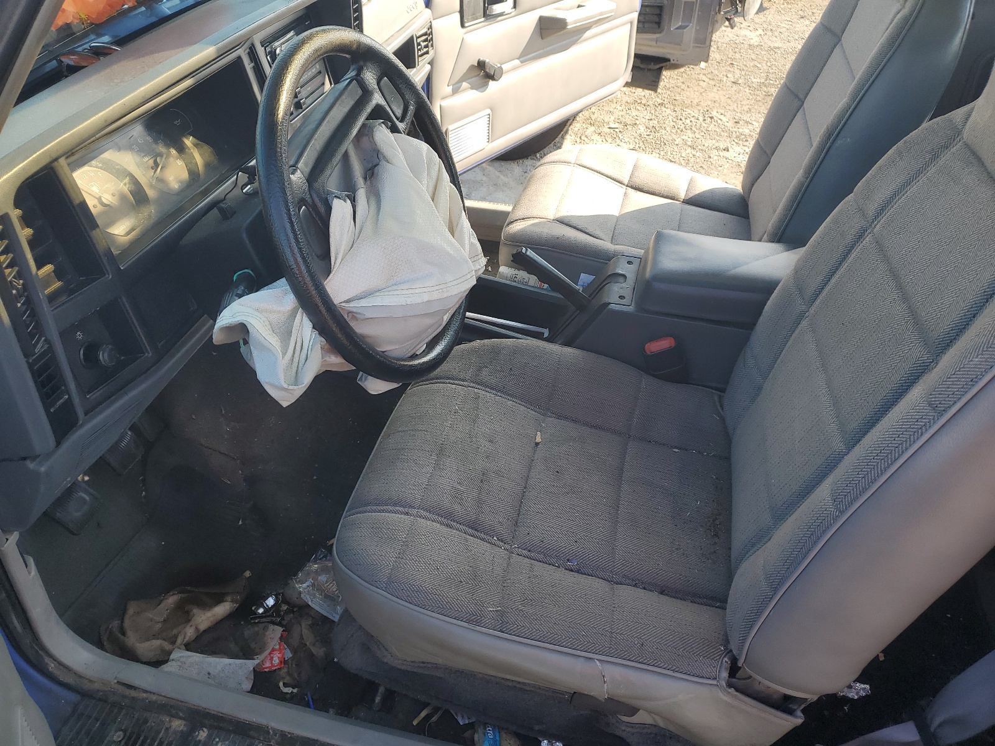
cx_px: 498
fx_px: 747
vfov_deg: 53.1
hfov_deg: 67.3
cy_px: 373
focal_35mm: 26
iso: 50
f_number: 1.5
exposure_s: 1/476
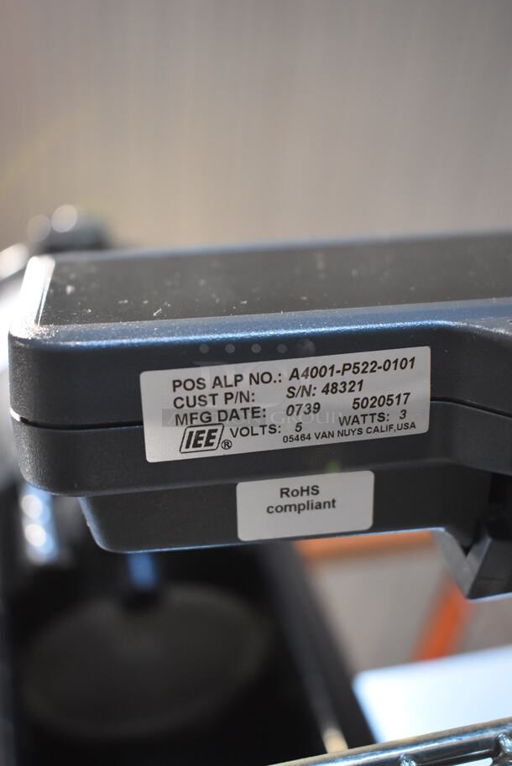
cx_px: 256
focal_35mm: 42
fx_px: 895
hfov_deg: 31.9
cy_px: 383
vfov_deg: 46.4
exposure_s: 1/60
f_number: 4.2
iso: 2200
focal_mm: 28
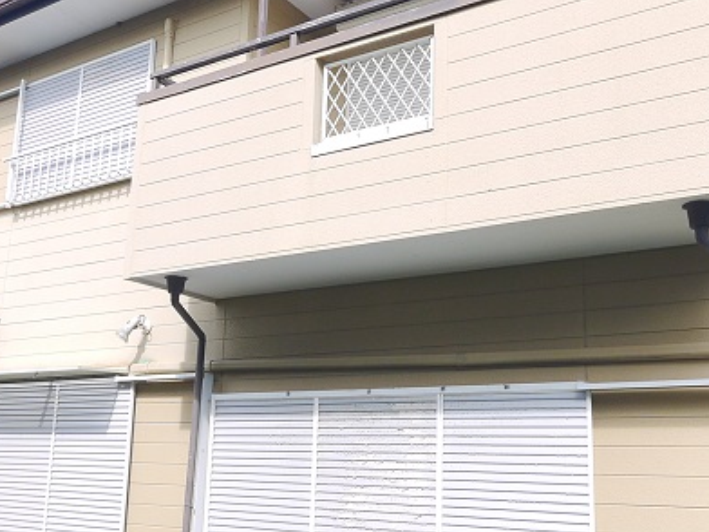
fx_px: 819
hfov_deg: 46.8
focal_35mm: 40
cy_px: 295
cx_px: 351
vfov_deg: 35.9
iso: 160
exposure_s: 1/200
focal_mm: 7
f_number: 6.3
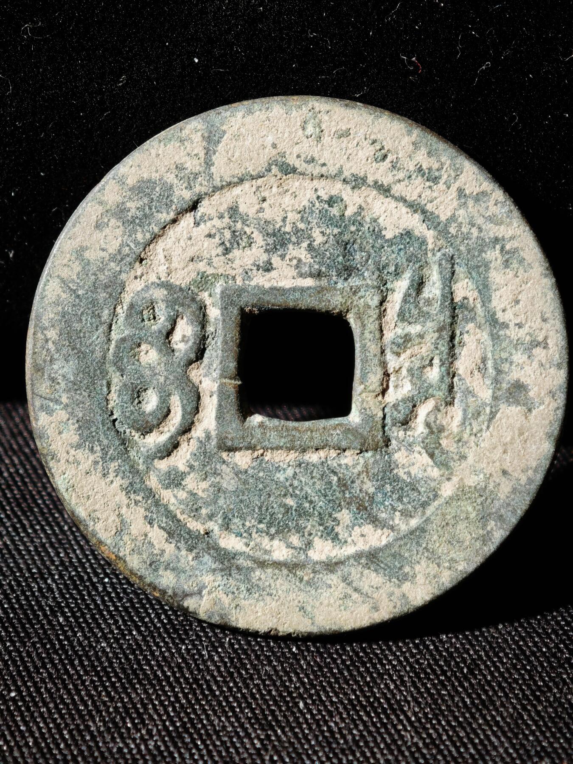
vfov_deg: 19.4
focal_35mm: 101
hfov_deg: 14.6
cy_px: 382
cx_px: 286
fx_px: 2229
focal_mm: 9
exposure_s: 1/104
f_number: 2
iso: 400
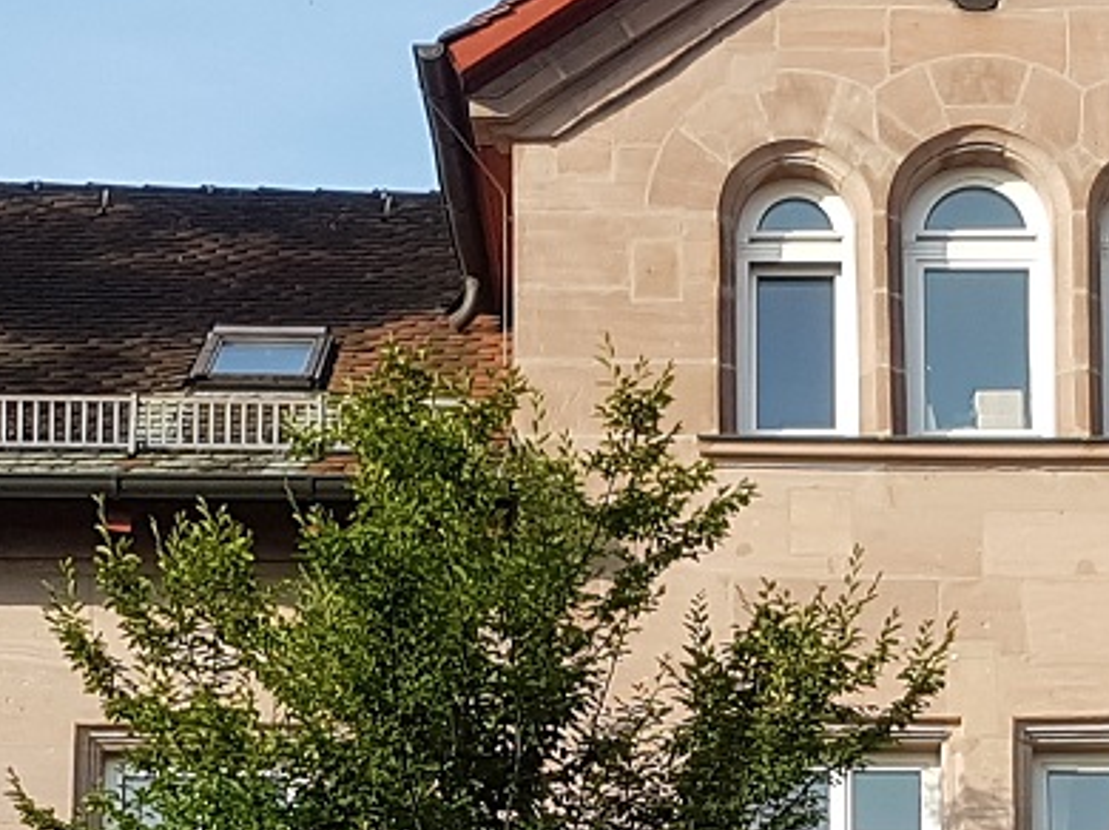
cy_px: 856
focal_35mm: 74
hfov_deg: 26.0
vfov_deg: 19.2
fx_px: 2369
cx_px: 859
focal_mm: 4.2
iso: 40
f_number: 1.7
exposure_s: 1/1010
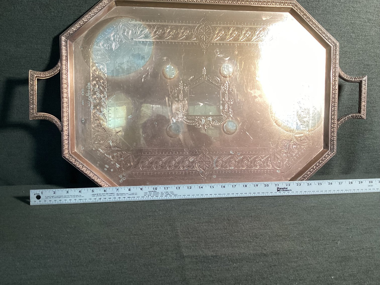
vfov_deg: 45.4
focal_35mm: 31
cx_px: 190
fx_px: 340
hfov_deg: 58.3
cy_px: 142
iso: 160
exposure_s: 1/50
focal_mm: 3.3
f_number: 2.4
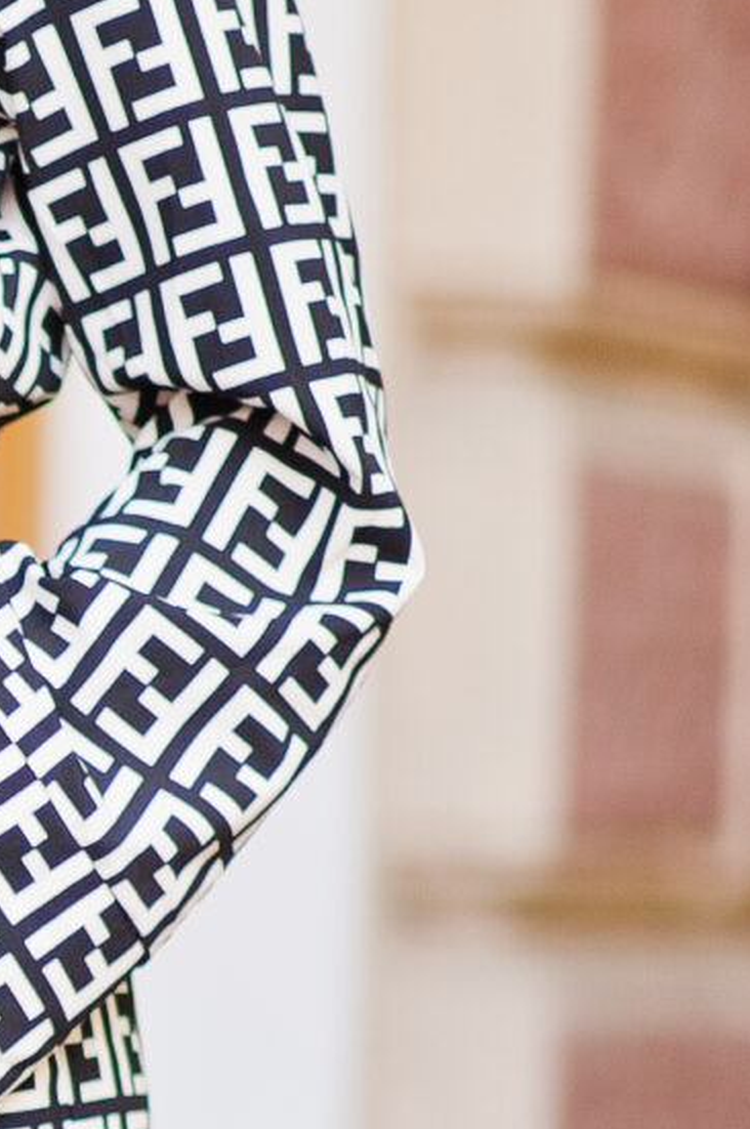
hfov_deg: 3.4
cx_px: -989
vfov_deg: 5.2
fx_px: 12374
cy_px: 1293
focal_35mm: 395
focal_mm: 85
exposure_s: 1/400
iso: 200
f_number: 1.4
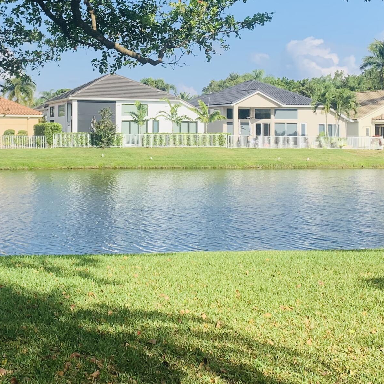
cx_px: 130
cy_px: 104
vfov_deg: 29.2
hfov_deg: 29.4
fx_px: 728
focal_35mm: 58
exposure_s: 1/2033
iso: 25
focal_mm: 4.25
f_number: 1.8
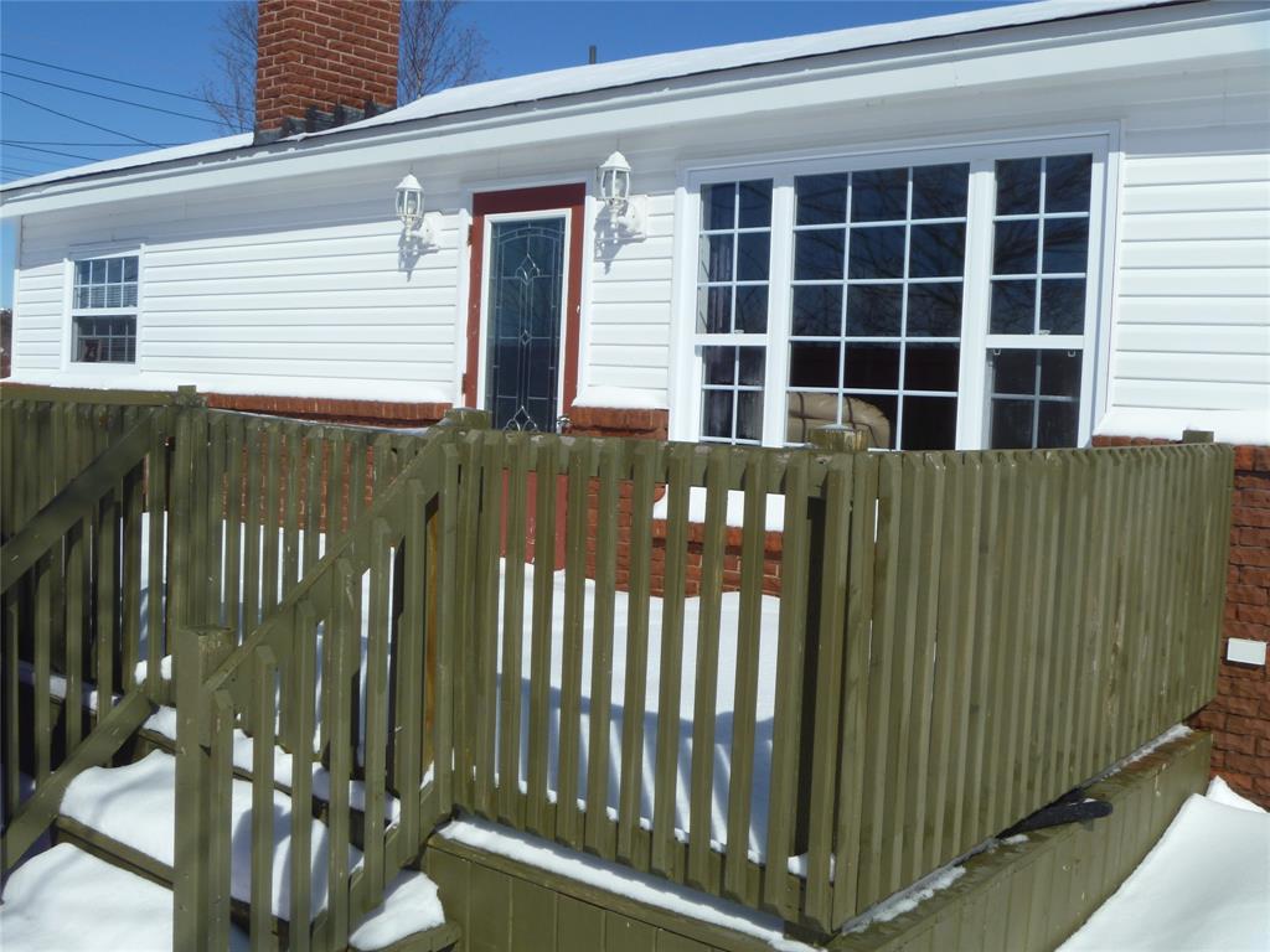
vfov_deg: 40.7
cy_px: 476
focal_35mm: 35
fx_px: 1284
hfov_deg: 52.6
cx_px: 635
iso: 80
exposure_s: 1/500
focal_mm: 6.3
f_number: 5.6
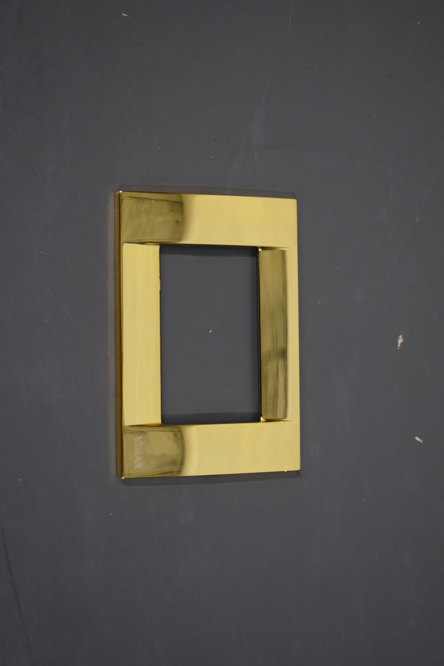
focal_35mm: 60
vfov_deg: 33.4
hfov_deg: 22.6
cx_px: 222
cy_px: 333
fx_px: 1110
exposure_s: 1/200
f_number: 4.8
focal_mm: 40
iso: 800
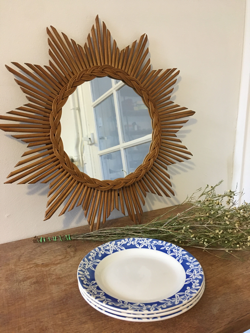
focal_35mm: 29
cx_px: 125
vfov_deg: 61.7
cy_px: 166
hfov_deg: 48.2
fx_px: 279
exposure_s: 1/25
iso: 200
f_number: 2.2
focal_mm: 4.15
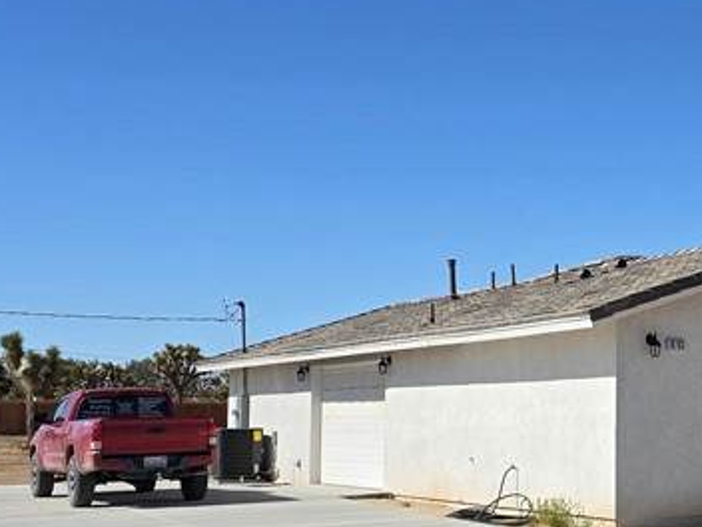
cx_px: 676
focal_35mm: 67
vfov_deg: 21.8
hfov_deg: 27.5
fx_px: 1359
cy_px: 359
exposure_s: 1/1445
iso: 12
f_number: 1.7
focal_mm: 6.3
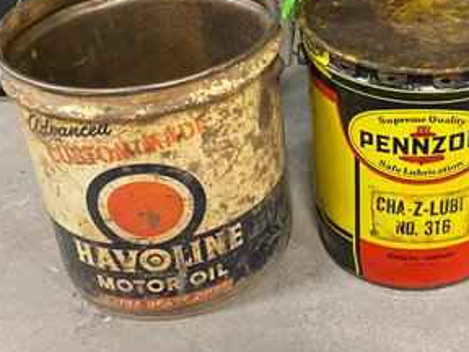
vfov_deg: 25.0
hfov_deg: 30.8
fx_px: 772
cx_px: 491
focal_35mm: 57
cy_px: 48
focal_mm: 4.25
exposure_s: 1/30
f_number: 1.8
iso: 500
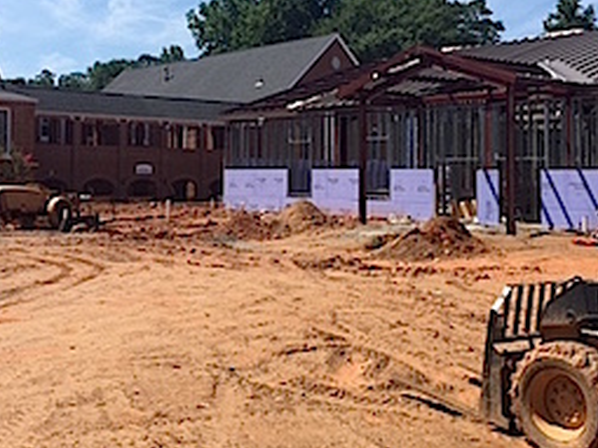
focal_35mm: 50
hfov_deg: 38.2
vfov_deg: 29.0
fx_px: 863
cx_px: 293
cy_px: 167
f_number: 2.2
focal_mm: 4.15
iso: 32
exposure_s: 1/1647
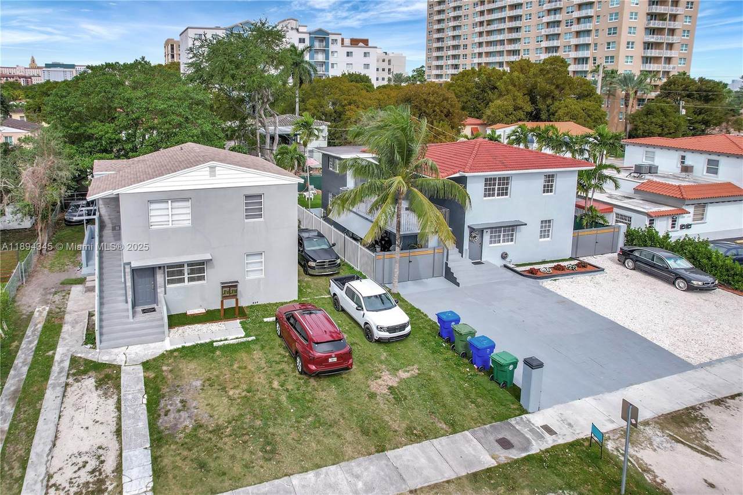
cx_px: 372
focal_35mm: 22
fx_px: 454
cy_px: 248
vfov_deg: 57.2
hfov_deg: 78.6
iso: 100
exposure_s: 1/1000
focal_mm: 8.38
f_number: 2.8
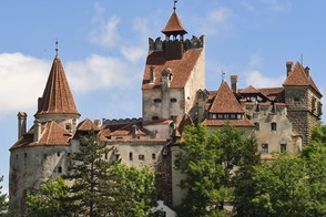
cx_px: 122
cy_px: 114
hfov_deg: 7.8
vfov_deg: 5.2
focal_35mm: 264
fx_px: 2390
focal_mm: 185
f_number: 13
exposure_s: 1/250
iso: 200
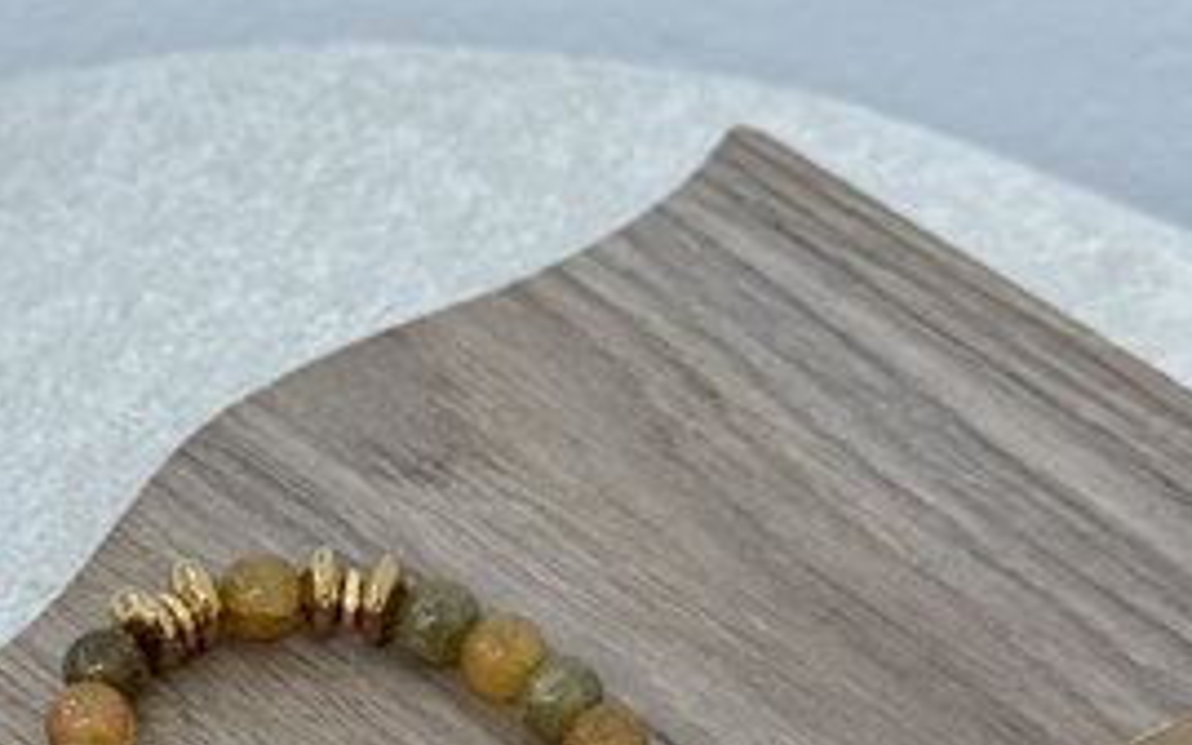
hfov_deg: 20.5
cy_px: 596
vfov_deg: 12.9
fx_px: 3280
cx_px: 315
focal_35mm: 101
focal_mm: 6.76
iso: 250
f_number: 1.78
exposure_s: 1/50
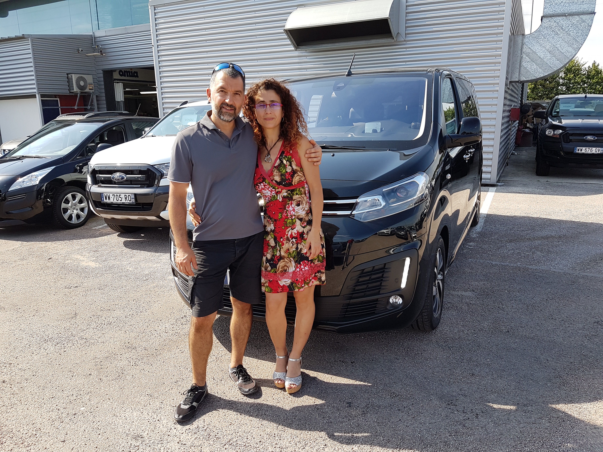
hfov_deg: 67.3
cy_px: 226
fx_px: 453
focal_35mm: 26
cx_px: 302
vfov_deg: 53.1
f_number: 1.7
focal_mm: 4.2
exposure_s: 1/830
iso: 40
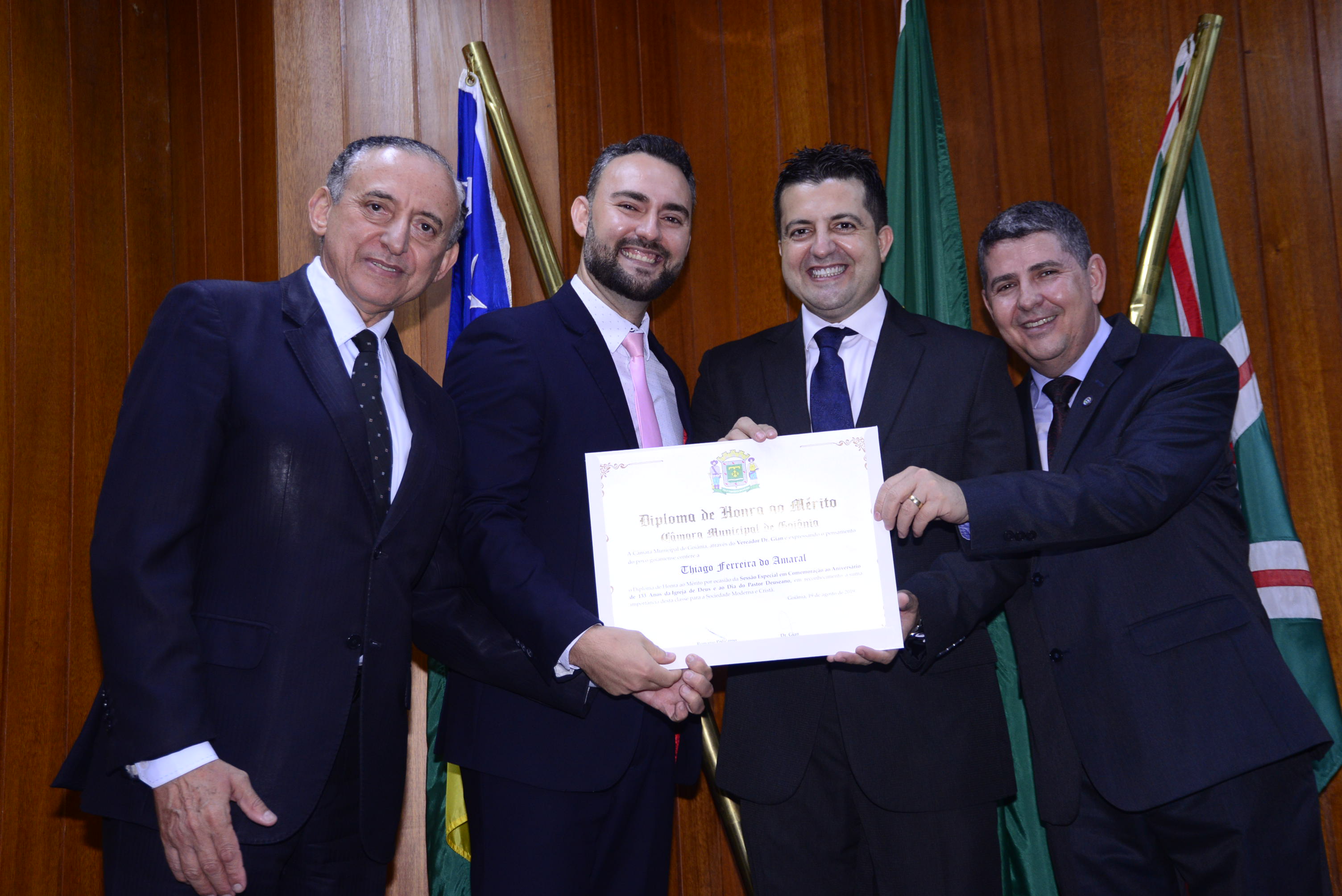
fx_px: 1865
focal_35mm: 50
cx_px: 671
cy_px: 448
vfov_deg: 27.0
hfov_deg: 39.6
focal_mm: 50
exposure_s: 1/80
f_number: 4.8
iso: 1600
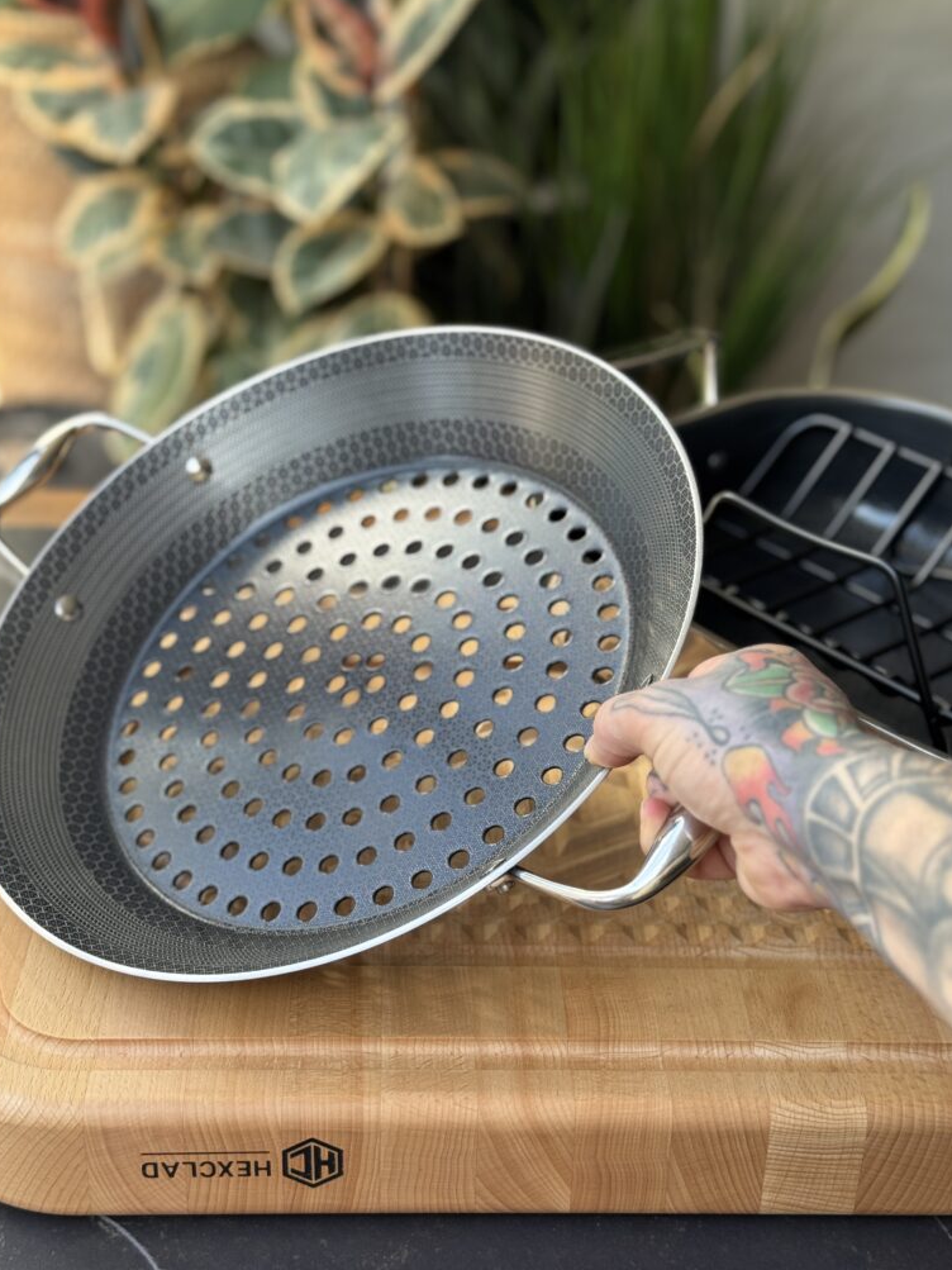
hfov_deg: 29.7
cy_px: 642
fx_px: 1797
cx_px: 472
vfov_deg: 38.9
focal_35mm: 49
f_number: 1.78
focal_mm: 6.76
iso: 64
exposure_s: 1/121
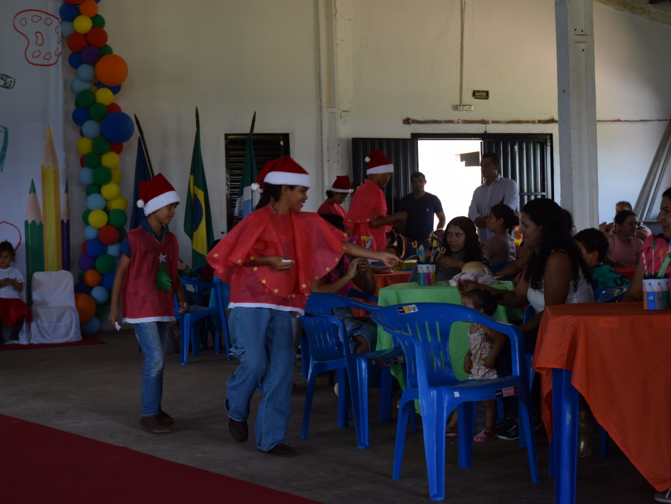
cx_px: 301
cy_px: 254
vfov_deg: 25.4
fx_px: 1116
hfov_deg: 33.5
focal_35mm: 58
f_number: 4.2
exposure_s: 1/80
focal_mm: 35
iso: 400
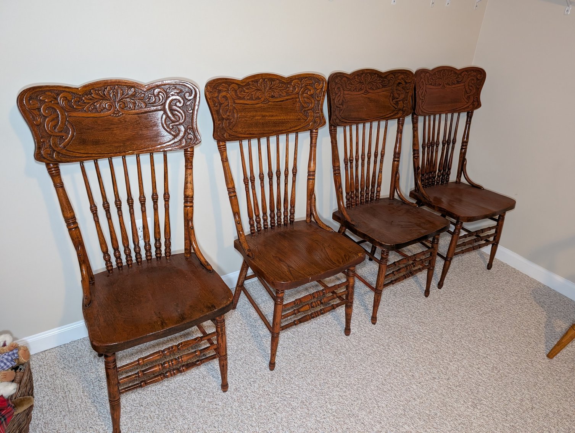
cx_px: 288
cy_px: 216
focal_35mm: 24
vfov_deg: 56.9
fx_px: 399
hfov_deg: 71.5
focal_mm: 6.9
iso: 752
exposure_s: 1/60
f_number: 1.68
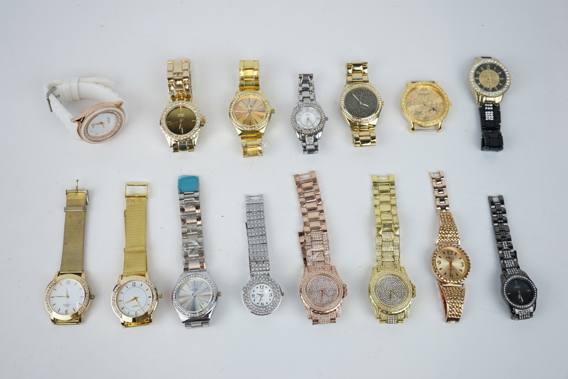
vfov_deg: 35.1
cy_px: 190
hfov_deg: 50.7
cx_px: 284
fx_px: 600
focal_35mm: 38
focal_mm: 38
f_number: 5.6
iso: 100
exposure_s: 1/80
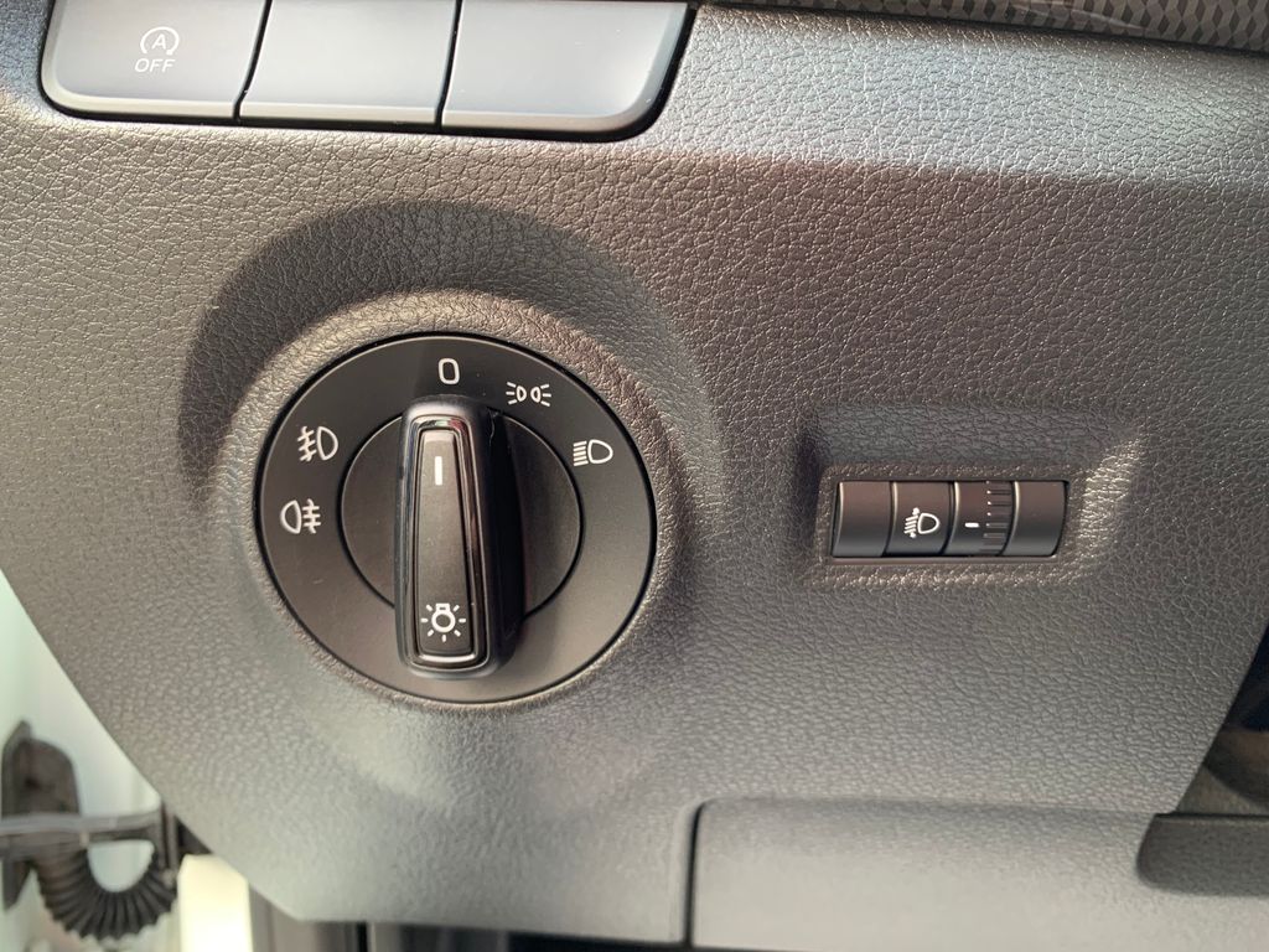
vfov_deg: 53.1
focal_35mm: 26
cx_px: 634
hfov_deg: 67.3
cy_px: 476
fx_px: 953
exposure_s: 1/60
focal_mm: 4.25
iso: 125
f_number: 1.8
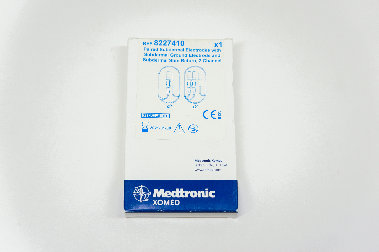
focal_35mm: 50
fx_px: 521
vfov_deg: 27.2
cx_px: 190
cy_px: 126
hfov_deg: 40.0
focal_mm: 33
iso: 200
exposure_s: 1/200
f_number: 4.5
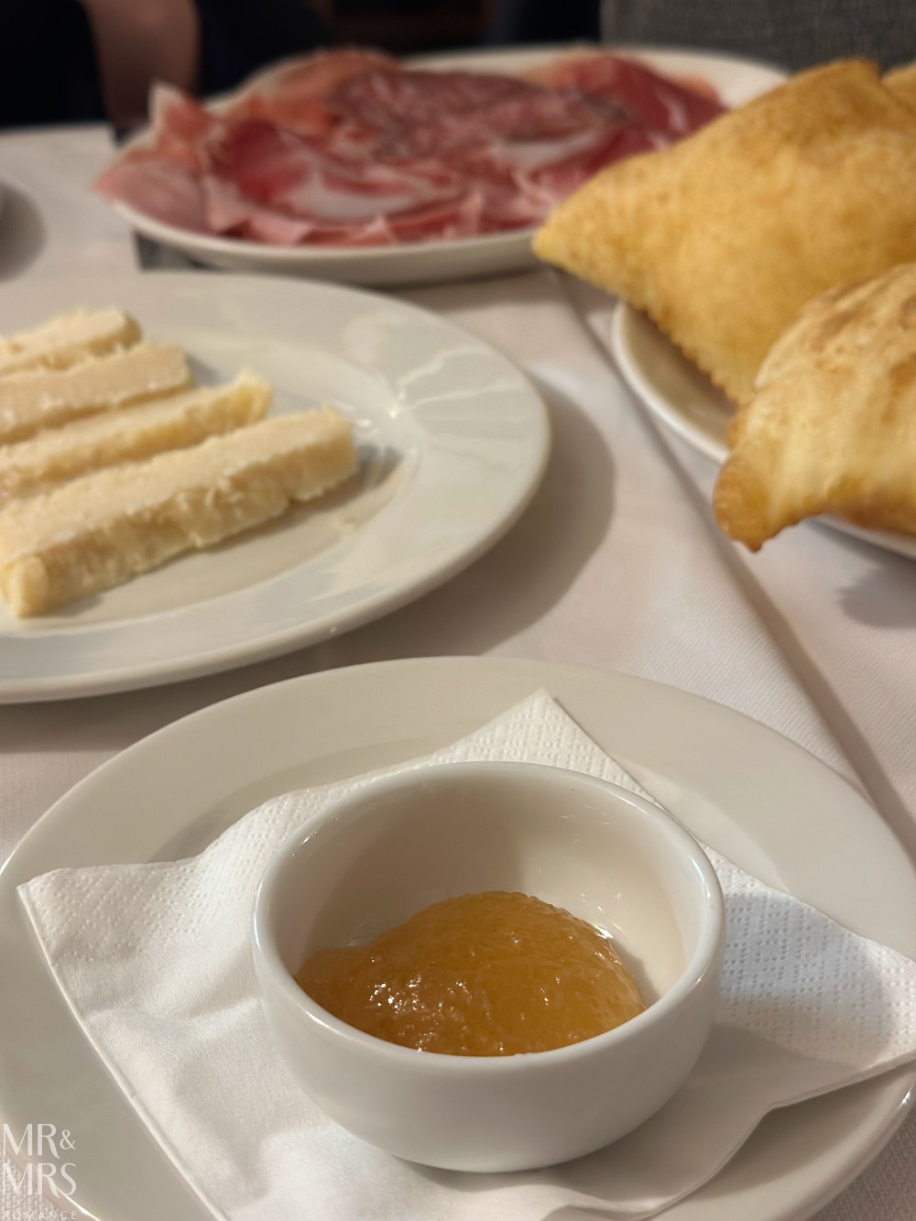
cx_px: 458
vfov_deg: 39.7
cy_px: 610
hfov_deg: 30.3
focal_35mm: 48
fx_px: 1693
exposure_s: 1/50
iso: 320
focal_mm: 6.86
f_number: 1.78
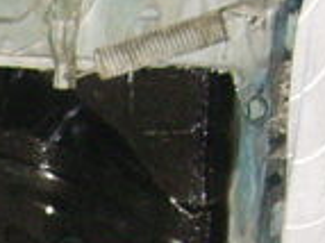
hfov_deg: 12.2
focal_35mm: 157
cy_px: 284
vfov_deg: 9.3
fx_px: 1473
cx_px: -118
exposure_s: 1/30
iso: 282
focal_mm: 5.95
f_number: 2.8
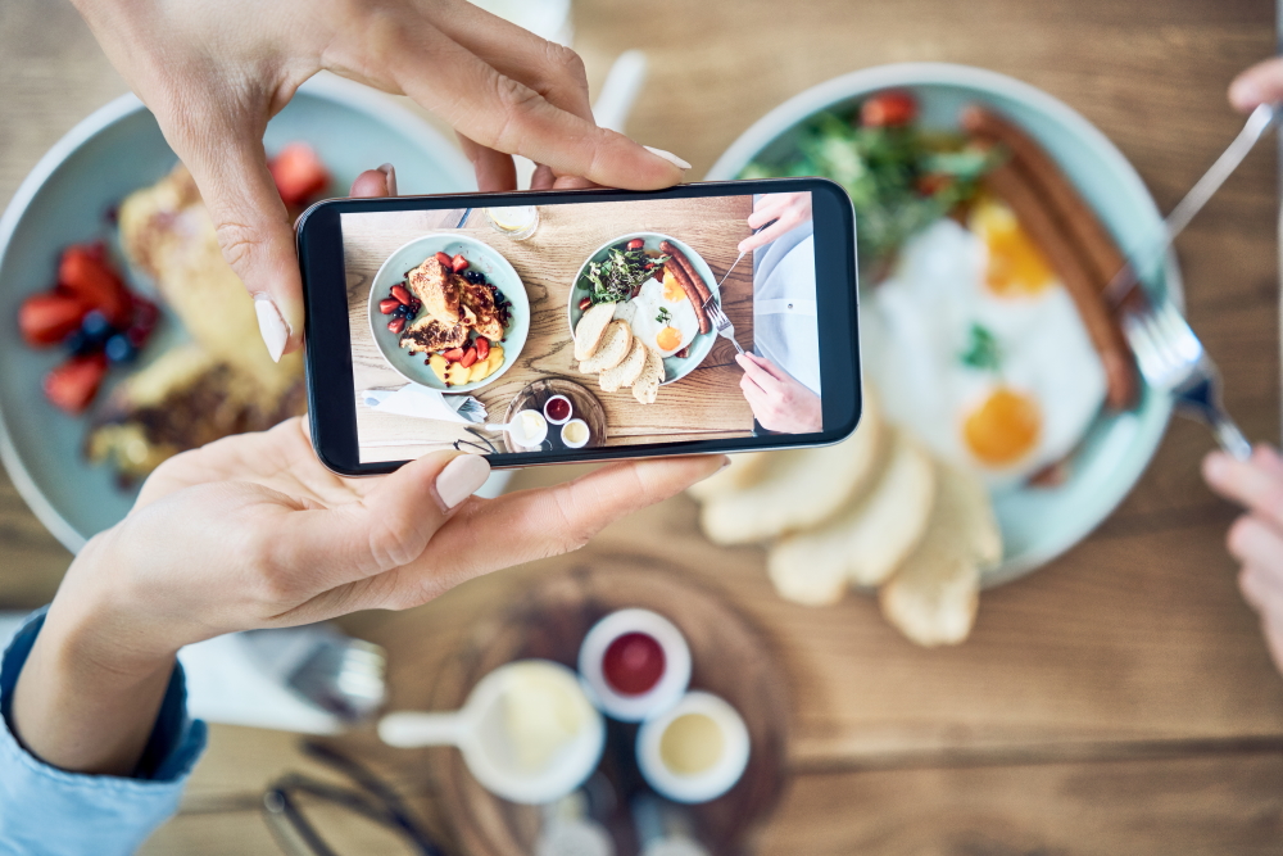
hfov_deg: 54.4
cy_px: 428
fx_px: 1247
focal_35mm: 35
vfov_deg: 37.9
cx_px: 642
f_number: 2.8
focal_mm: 35
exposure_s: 1/200
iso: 800
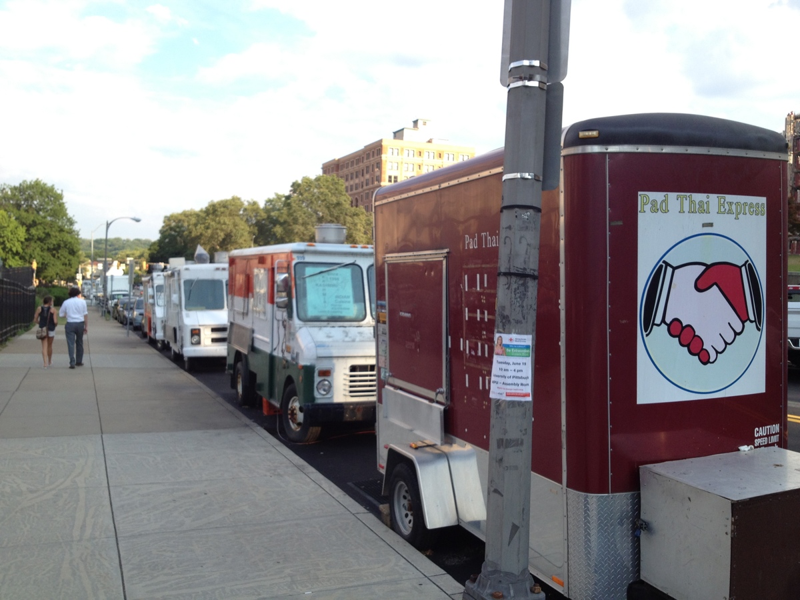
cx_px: 400
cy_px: 300
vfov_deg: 40.7
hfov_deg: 52.6
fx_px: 809
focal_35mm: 35
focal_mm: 4.28
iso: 64
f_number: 2.4
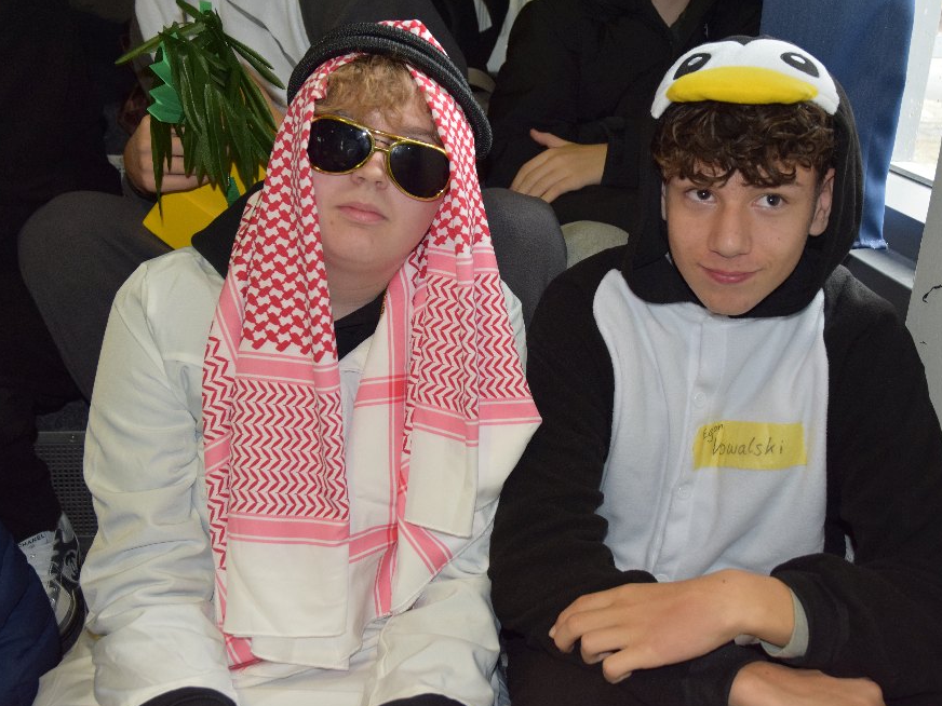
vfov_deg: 33.6
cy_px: 356
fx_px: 1170
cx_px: 535
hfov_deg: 43.7
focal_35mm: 43
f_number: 4
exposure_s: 1/60
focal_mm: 26
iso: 800
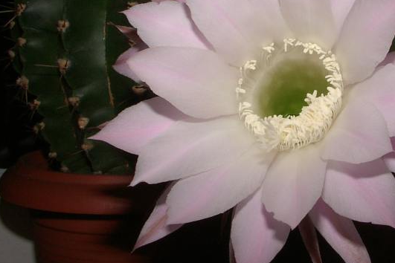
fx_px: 636
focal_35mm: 58
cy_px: 75
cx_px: 266
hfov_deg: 34.1
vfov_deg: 23.2
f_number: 8
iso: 100
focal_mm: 5.8
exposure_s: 1/30
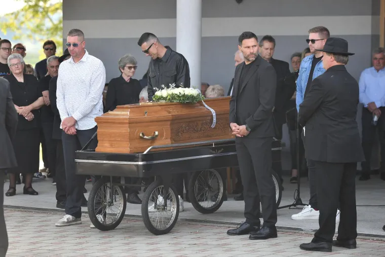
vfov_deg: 10.2
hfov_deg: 15.2
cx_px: 192
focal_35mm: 135
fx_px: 1444
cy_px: 128
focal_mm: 135
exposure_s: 1/1000
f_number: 5
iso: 400
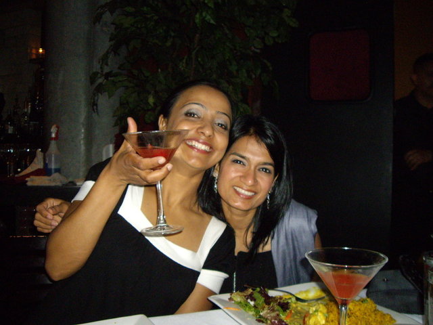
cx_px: 216
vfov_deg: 37.7
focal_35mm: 38
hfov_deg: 49.0
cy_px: 162
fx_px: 475
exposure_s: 1/40
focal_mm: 6.2
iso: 400
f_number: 2.7
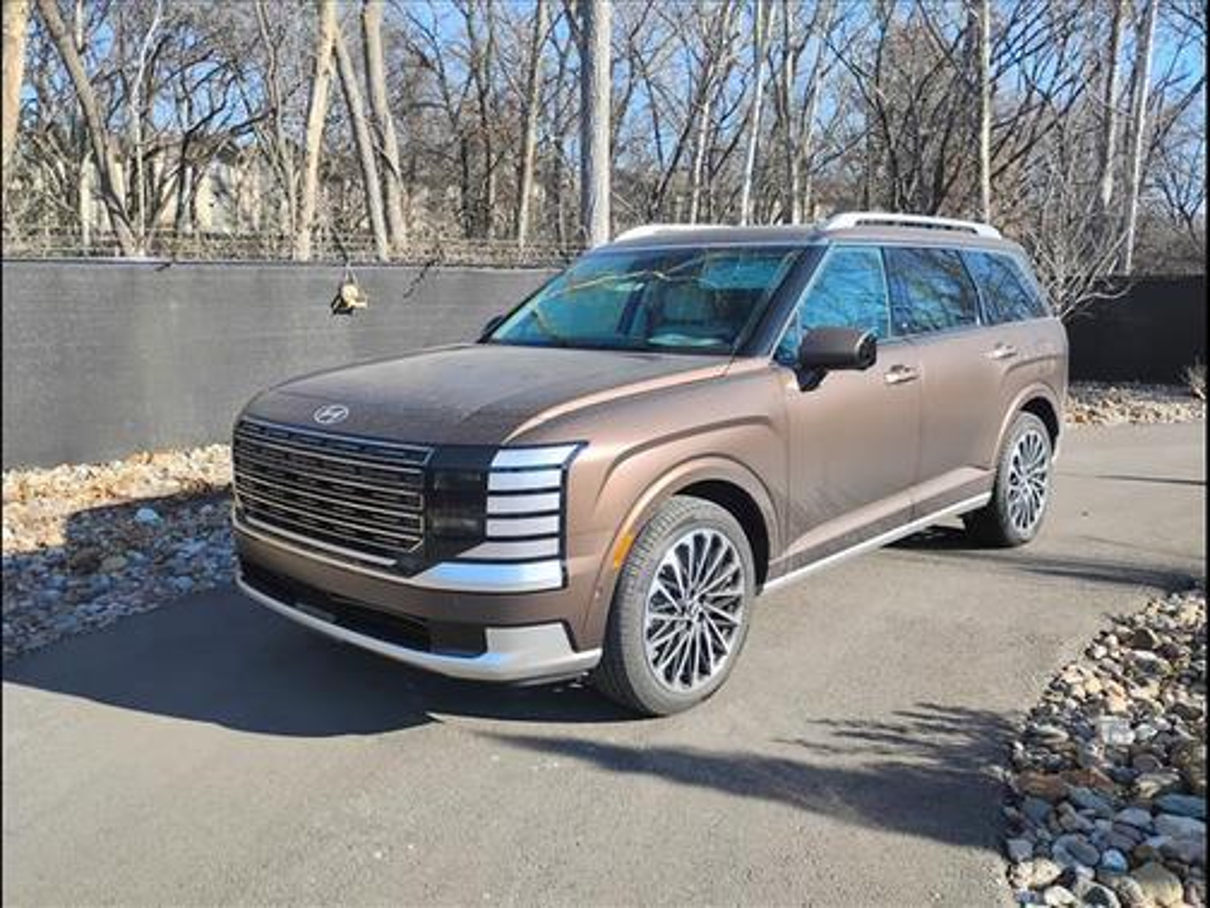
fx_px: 979
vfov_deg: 49.7
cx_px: 605
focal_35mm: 28
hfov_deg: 63.4
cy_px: 454
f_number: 1.8
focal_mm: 4.26
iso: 100
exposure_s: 1/333
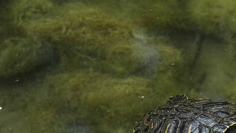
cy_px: -97
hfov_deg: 4.6
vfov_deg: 2.6
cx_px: 501
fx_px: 2910
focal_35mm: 465
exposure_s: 1/500
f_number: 2.8
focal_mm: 50
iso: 200
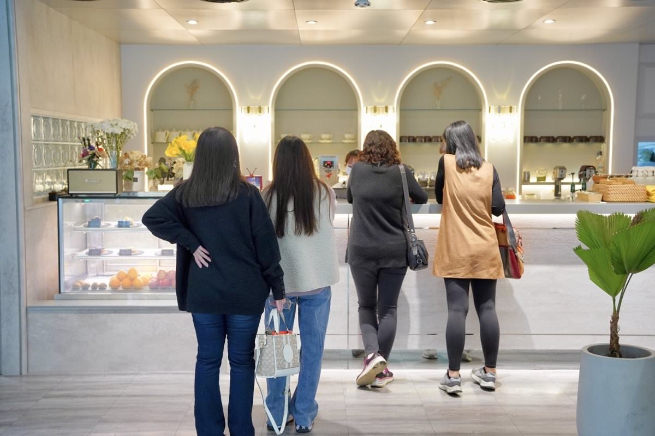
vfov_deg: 32.0
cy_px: 218
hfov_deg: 46.5
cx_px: 328
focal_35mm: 42
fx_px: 762
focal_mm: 41.9
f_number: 4
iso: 1600
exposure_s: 1/160
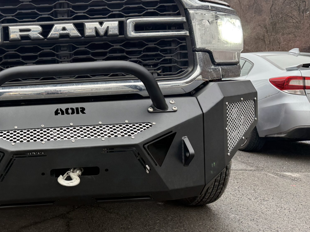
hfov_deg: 43.4
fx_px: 367
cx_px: 58
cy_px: 112
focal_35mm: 41
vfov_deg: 35.1
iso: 100
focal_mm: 6.76
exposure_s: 1/423
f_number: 1.78
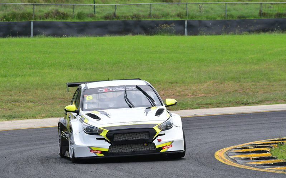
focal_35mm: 384
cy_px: 94
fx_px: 2993
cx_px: 143
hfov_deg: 5.5
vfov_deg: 3.4
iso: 640
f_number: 11
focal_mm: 250
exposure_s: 1/640
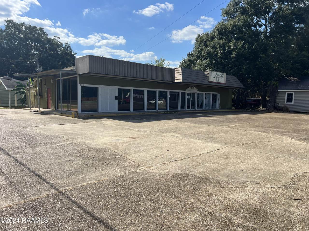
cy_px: 116
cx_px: 154
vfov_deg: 53.1
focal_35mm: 26
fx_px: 232
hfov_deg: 67.3
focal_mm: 5.7
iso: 50
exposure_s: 1/4831
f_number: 1.5
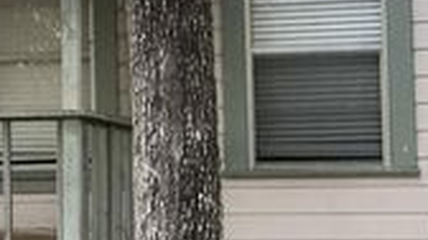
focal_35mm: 185
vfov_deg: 6.5
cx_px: -127
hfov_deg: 11.4
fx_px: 2097
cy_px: 37
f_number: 2.8
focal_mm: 6.6
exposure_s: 1/60
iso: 250
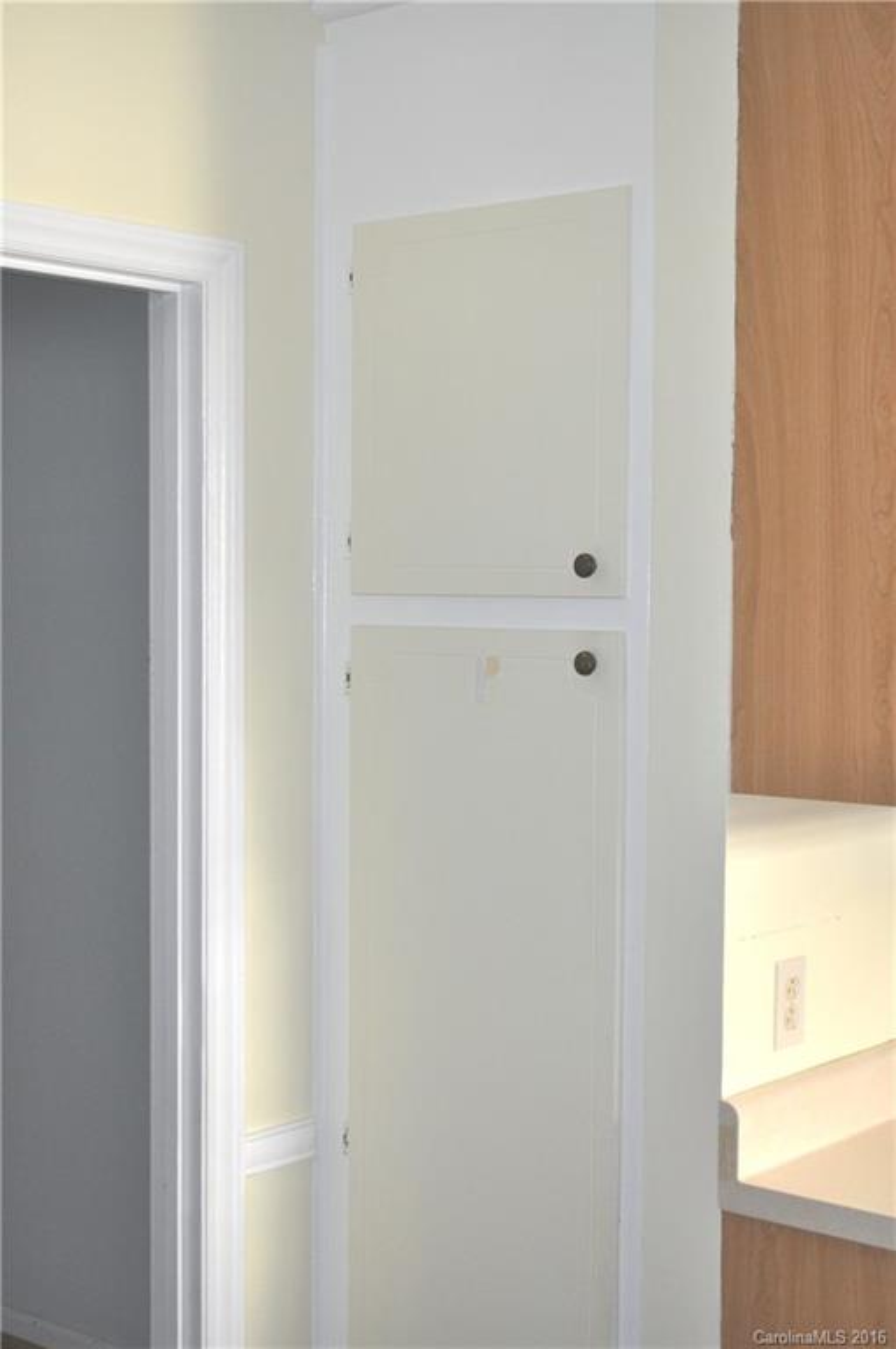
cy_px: 674
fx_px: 1965
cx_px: 448
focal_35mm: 52
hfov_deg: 25.7
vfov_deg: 37.9
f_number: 5
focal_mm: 35
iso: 800
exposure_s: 1/60
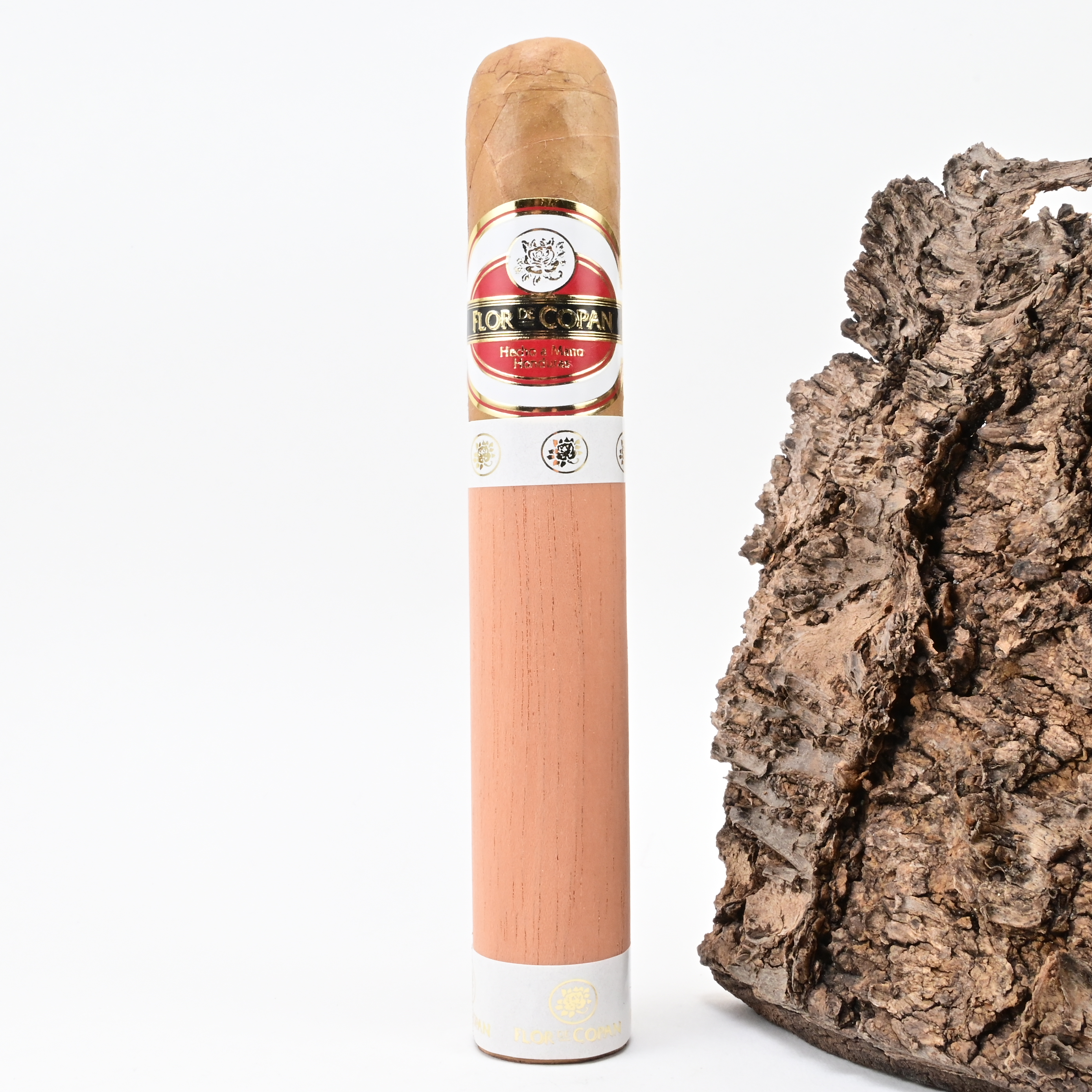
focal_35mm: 47
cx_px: 534
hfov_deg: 36.1
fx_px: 1676
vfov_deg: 36.1
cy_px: 546
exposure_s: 1/15
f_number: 22
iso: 500
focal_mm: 24.5
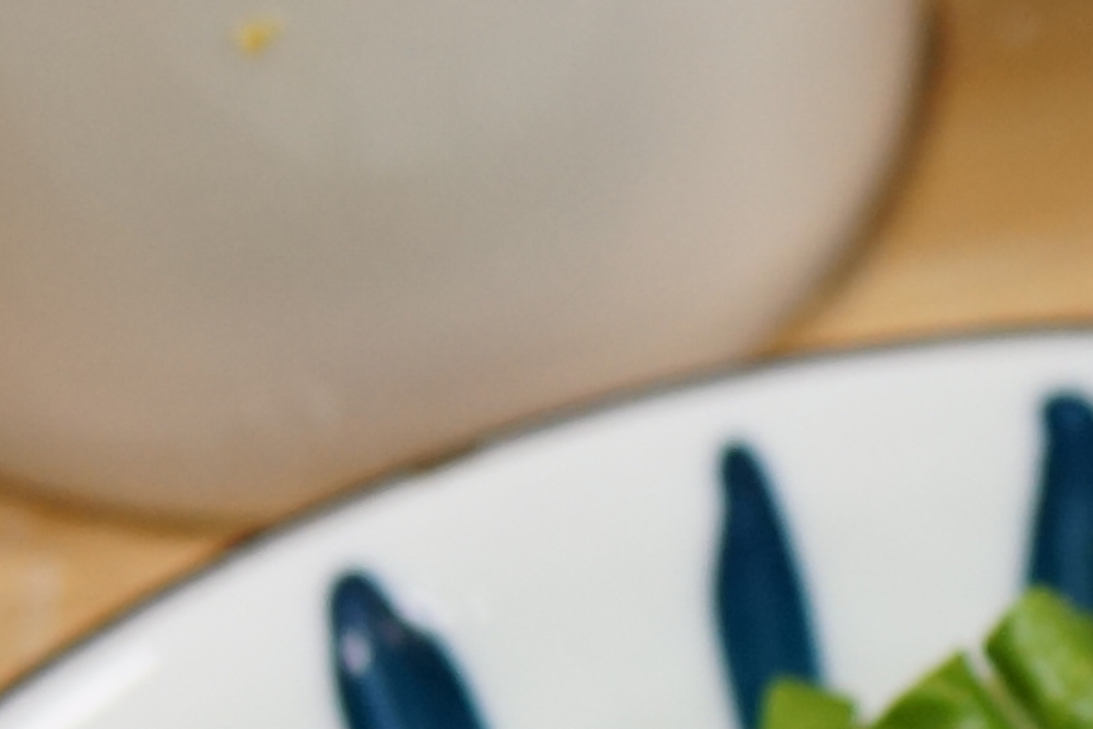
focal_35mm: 246
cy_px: 1482
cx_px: 1776
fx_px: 7471
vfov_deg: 5.5
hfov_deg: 8.1
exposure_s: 1/200
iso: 400
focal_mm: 30
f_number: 2.2
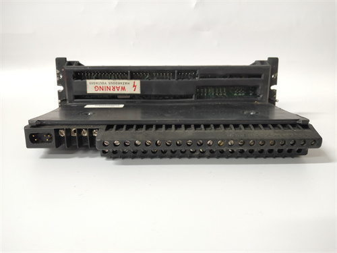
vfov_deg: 53.1
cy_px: 126
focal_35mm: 26
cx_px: 168
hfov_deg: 67.3
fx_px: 253
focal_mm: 3.87
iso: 512
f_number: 2
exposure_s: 1/33
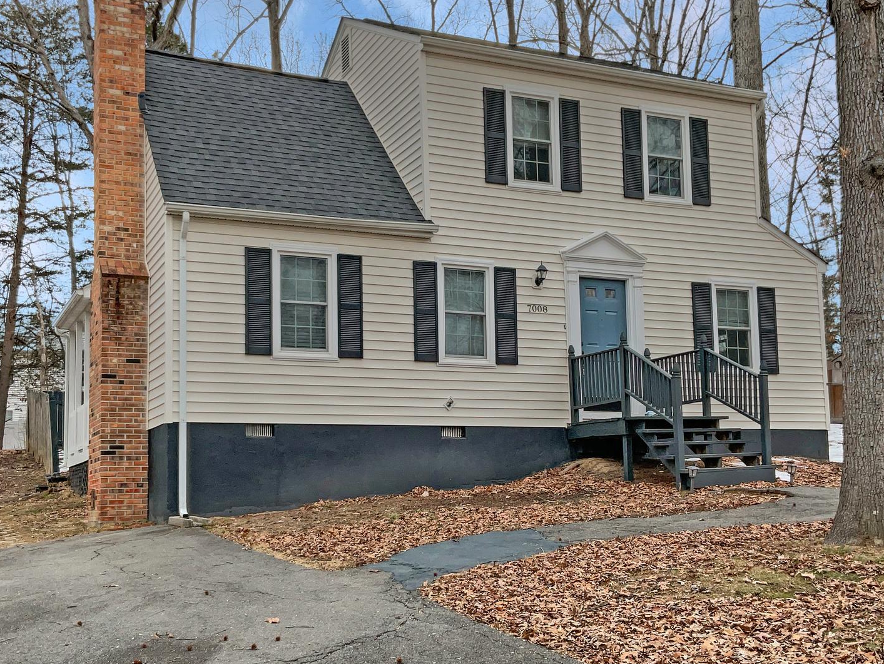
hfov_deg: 44.8
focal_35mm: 42
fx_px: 1073
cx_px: 434
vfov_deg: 34.3
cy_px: 391
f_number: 1.8
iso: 16
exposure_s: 1/156
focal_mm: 3
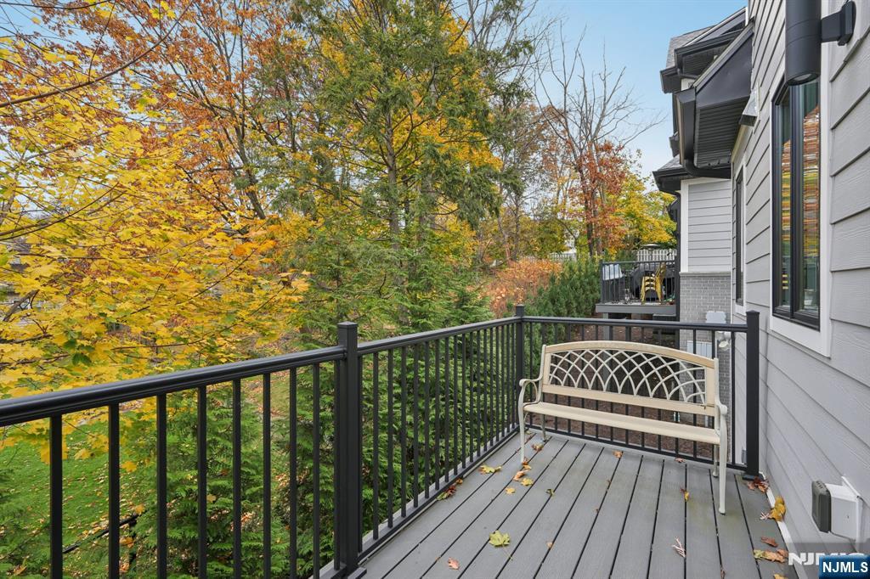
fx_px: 387
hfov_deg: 96.8
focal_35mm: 16
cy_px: 290
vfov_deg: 73.7
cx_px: 435
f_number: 8
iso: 100
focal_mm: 16
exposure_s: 1/30
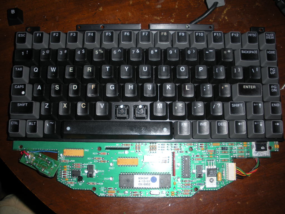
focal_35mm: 36
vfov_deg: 39.7
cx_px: 142
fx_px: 296
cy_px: 107
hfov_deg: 51.4
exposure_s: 1/60
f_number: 3.5
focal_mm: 6.3
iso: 64
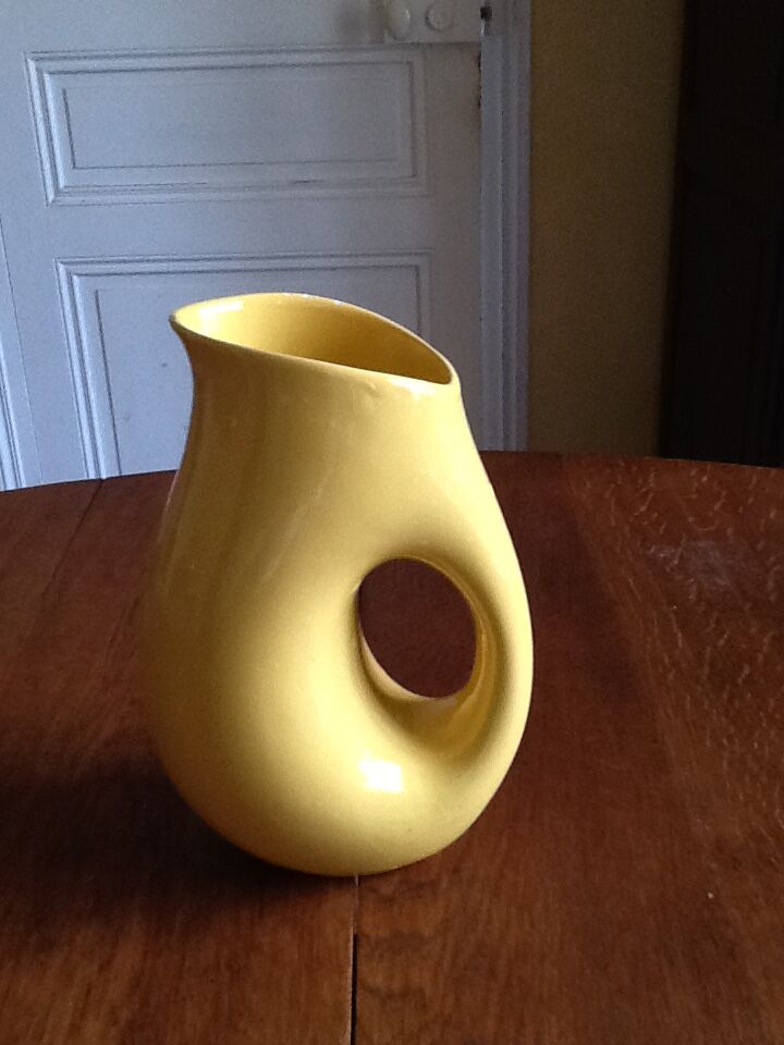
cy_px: 522
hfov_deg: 32.9
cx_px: 392
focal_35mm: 44
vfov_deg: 42.9
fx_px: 1329
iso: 160
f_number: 2.4
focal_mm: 2.03
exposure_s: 1/33
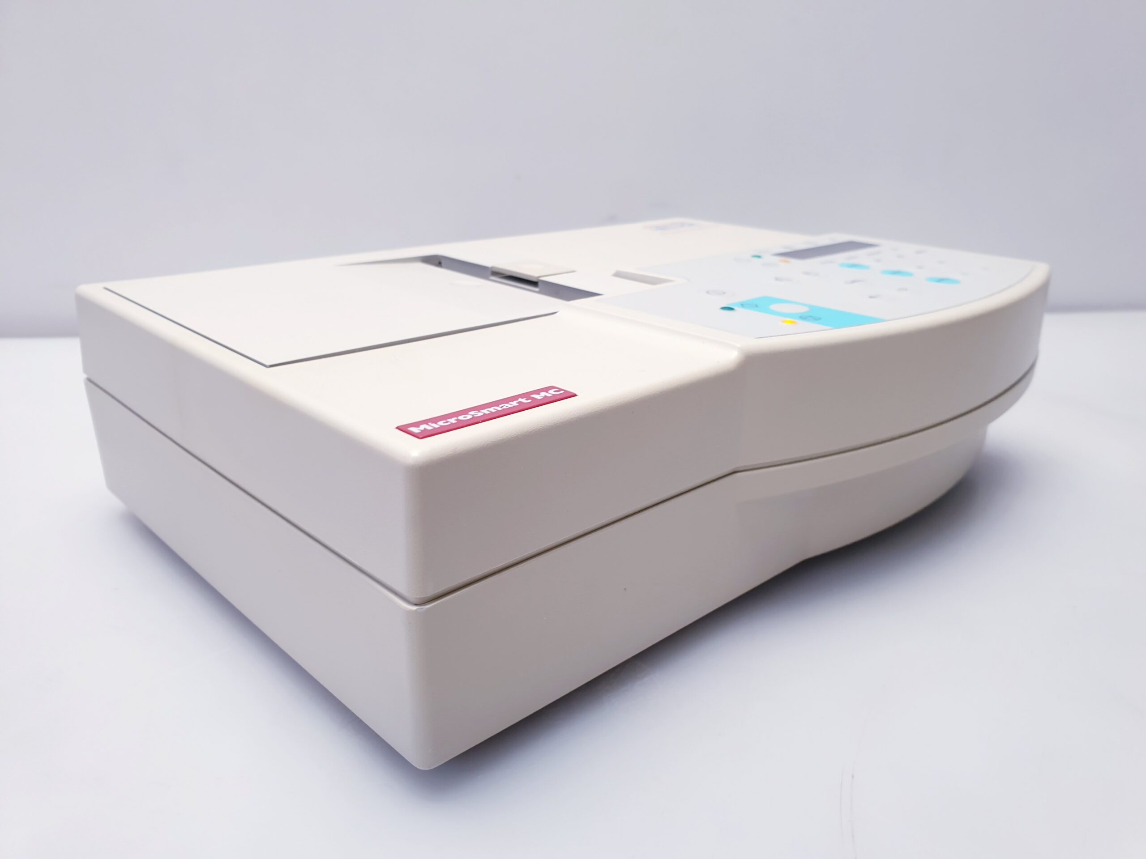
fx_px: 861
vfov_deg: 53.1
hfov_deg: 67.3
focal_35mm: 26
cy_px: 430
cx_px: 573
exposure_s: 1/50
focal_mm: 4.3
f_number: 2.4
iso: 64
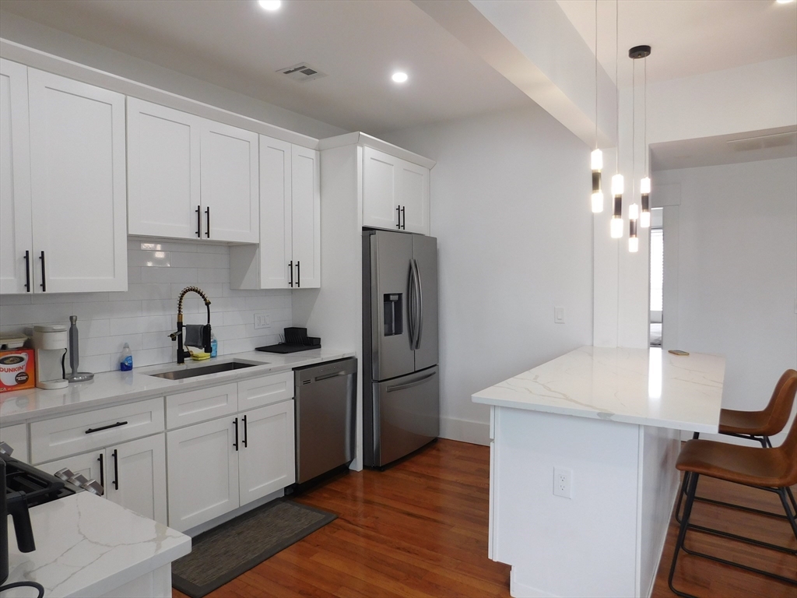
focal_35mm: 23
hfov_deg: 73.9
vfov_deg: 58.9
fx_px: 530
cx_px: 398
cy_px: 299
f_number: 3
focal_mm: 4
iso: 125
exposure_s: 1/30
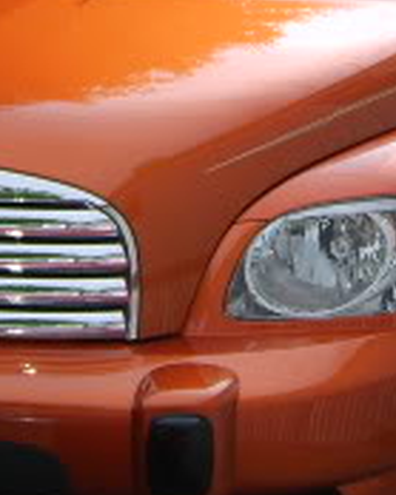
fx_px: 1848
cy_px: 77
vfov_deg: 15.2
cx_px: 197
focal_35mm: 126
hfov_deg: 12.2
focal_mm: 5.8
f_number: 2.8
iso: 50
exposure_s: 1/500
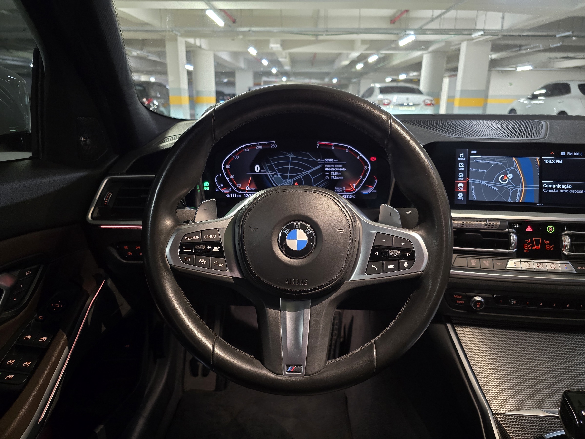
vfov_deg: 58.9
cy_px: 220
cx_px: 292
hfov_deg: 73.9
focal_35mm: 23
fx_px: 389
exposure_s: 1/24
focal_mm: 6.3
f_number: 1.7
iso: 1600
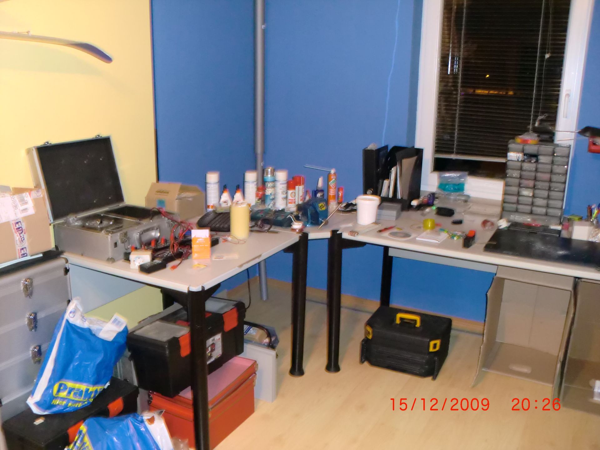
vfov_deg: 40.7
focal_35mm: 35
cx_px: 300
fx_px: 607
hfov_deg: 52.6
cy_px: 225
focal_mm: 6.3
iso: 800
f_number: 3.1
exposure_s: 1/8
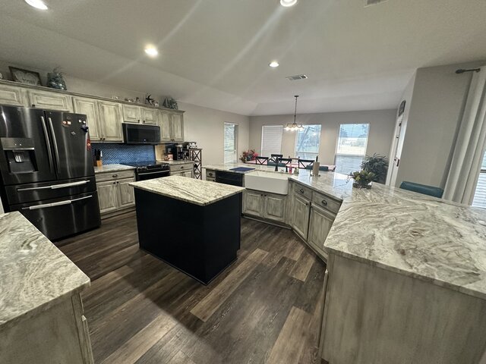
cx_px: 243
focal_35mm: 14
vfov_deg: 85.7
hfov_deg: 102.1
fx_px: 197
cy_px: 182
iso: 320
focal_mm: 2.22
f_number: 2.2
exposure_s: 1/60
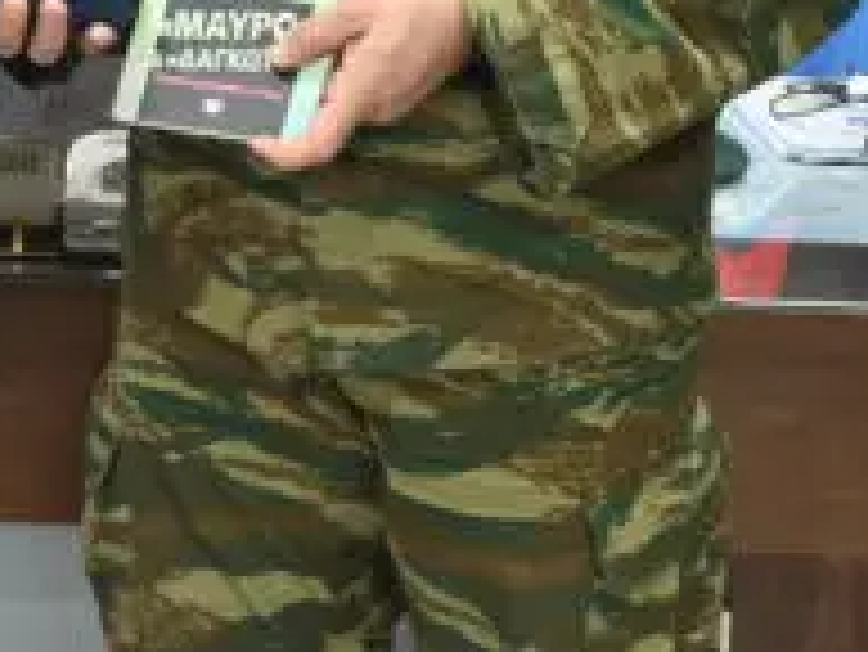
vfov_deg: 12.4
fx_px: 2885
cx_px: 67
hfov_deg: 16.8
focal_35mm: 115
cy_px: -227
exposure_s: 1/20
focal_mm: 24
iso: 400
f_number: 6.3
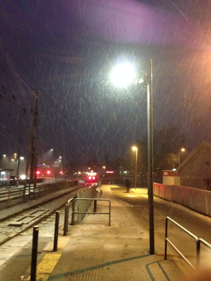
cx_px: 106
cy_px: 140
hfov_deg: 42.9
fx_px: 268
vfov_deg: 55.4
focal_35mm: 33
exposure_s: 1/15
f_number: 2.4
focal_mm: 4.12
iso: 800
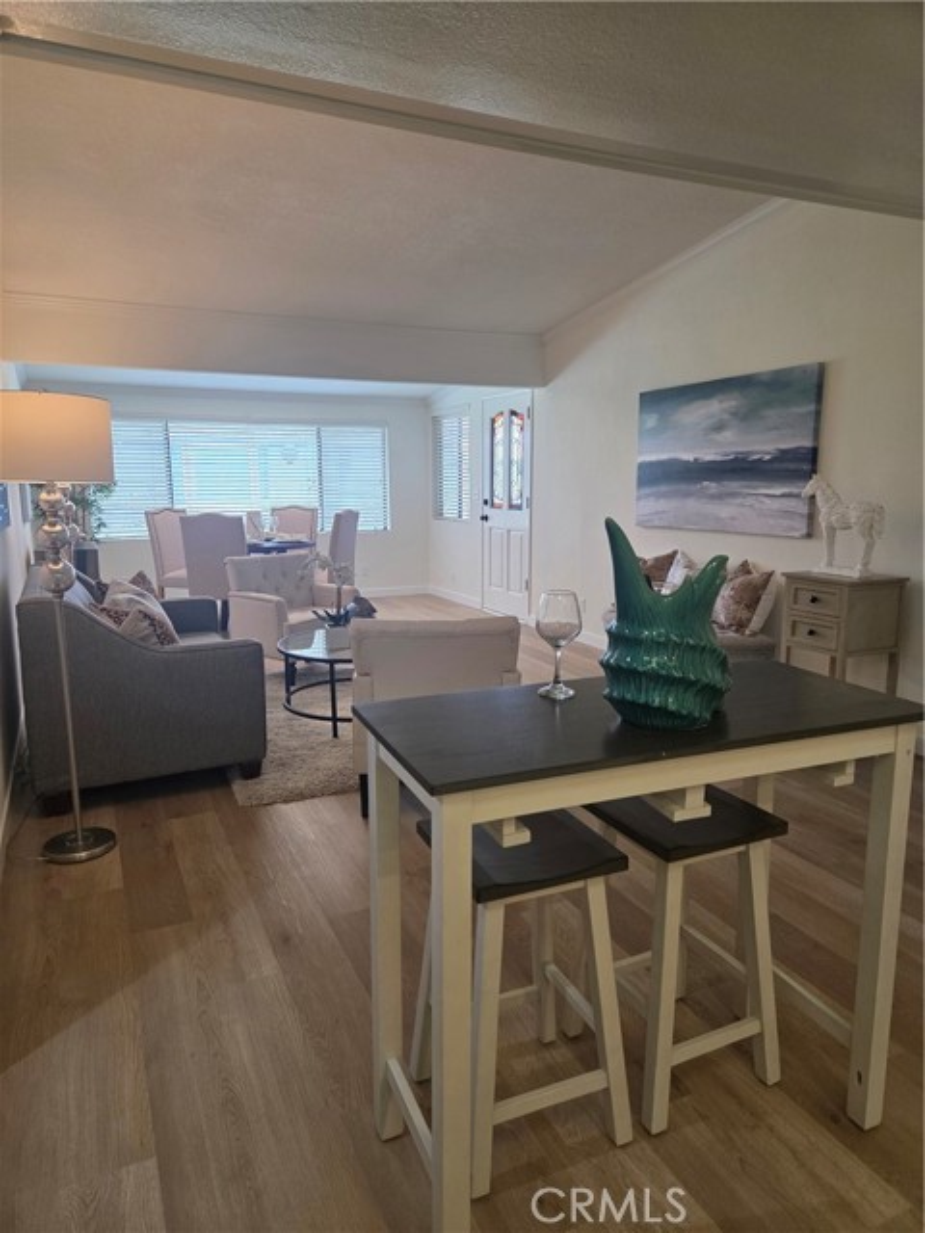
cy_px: 616
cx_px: 462
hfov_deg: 58.9
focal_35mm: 23
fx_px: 819
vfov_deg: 73.9
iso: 125
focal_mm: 5.4
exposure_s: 1/120
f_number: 1.8
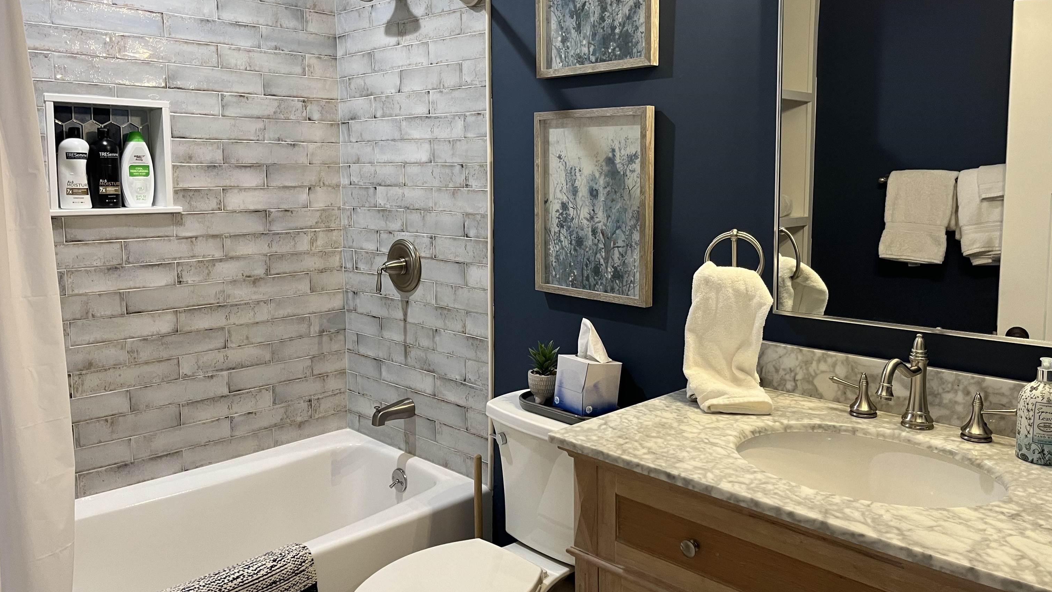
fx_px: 809
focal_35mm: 29
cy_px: 240
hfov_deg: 66.1
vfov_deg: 40.0
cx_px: 537
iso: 125
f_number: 1.6
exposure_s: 1/60
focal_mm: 5.1
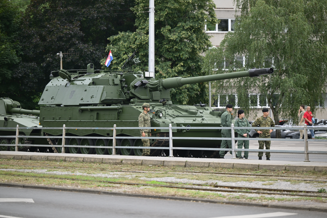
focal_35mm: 135
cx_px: 164
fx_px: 1226
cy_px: 109
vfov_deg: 10.2
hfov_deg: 15.2
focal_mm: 135
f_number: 2.8
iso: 640
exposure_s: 1/1250
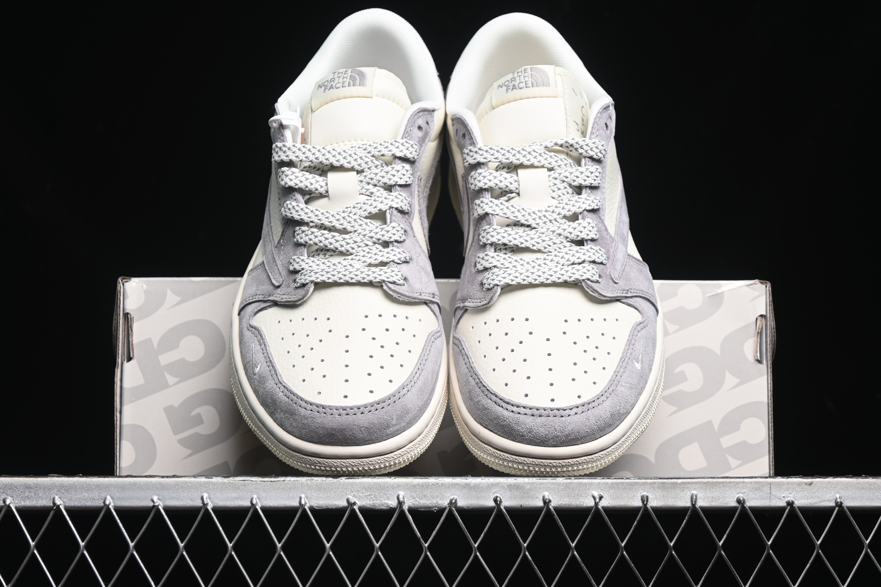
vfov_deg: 18.2
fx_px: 1835
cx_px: 440
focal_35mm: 75
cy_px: 294
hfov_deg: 27.0
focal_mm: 50
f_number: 6.3
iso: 160
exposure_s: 1/50
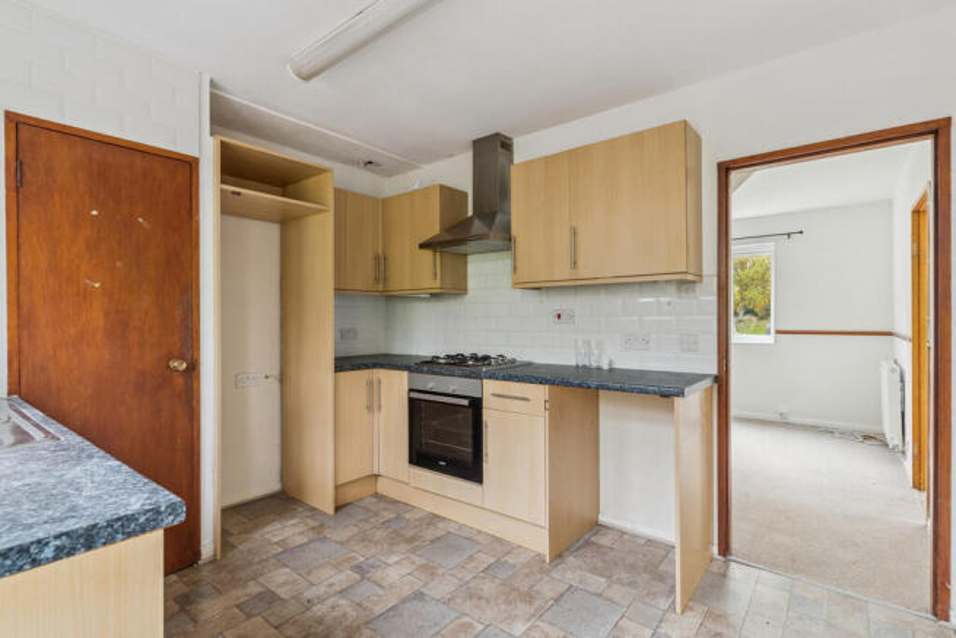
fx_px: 452
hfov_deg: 93.3
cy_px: 319
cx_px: 478
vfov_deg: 70.5
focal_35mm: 17
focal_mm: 17
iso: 800
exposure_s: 1/10
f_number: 6.3
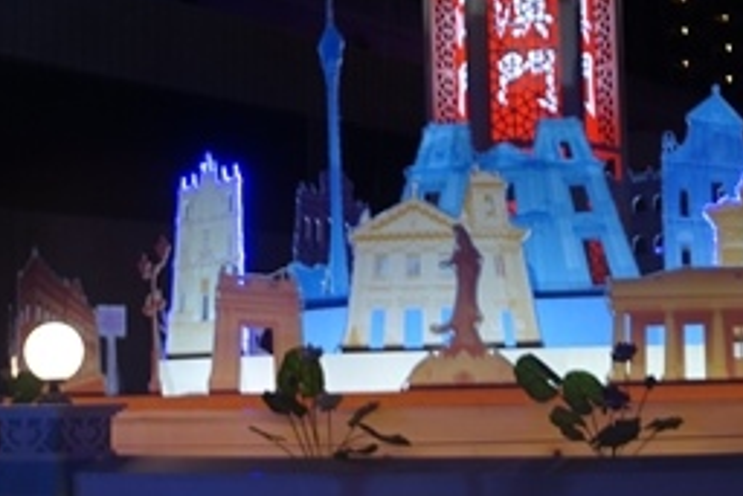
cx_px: 476
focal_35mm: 85
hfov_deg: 23.8
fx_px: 1755
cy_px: 170
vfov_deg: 16.1
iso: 125
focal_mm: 12.35
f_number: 2.8
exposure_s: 1/25
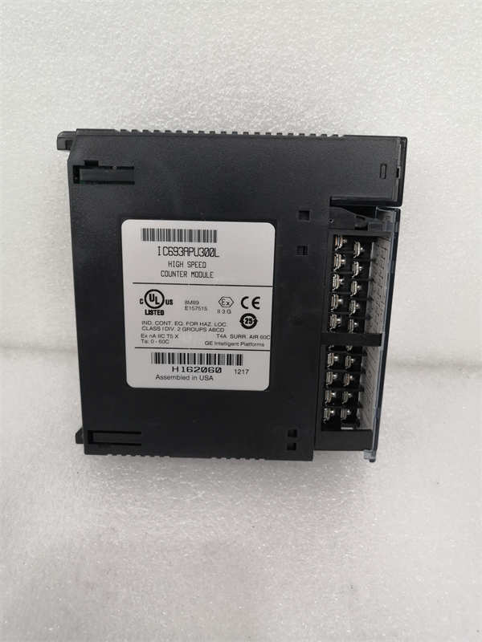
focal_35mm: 27
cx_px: 241
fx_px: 501
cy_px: 321
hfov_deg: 51.4
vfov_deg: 65.3
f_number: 1.8
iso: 200
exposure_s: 1/33.3
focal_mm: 3.95
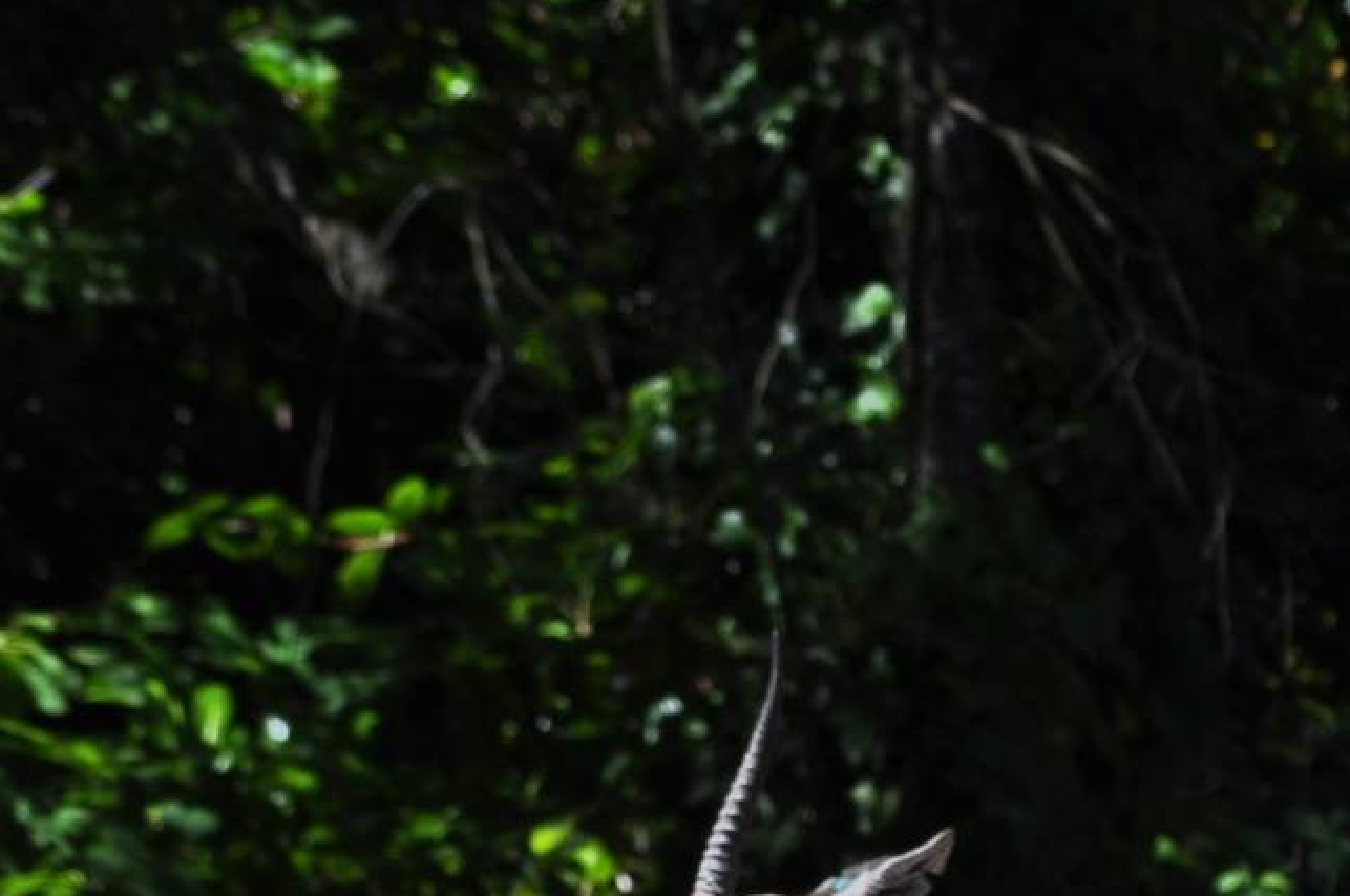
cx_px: 1575
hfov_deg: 1.8
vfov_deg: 1.2
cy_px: 1044
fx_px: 41947
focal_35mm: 1120
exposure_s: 1/250
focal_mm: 300
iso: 200
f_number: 10
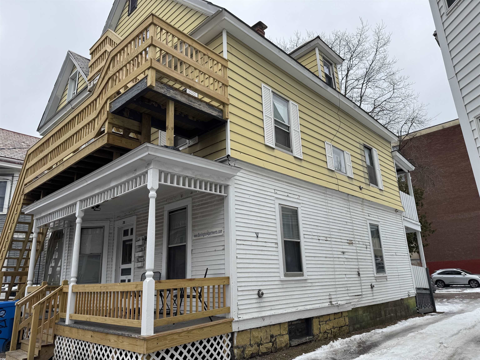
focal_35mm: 24
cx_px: 240
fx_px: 333
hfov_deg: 71.6
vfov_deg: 56.8
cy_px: 180
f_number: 1.78
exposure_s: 1/2041
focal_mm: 6.76
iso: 80
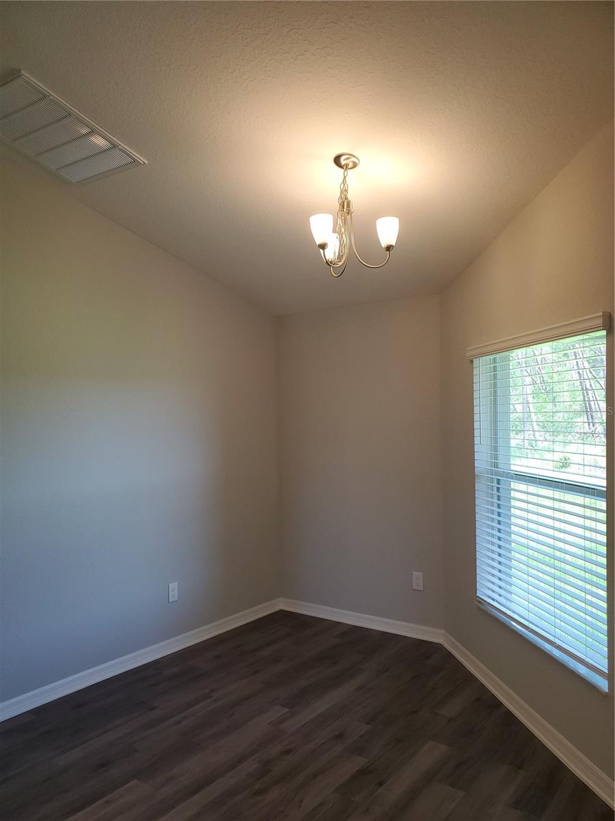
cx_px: 308
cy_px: 410
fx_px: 616
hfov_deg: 53.1
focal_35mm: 26
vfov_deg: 67.3
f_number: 2.4
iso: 80
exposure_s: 1/60
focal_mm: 4.3
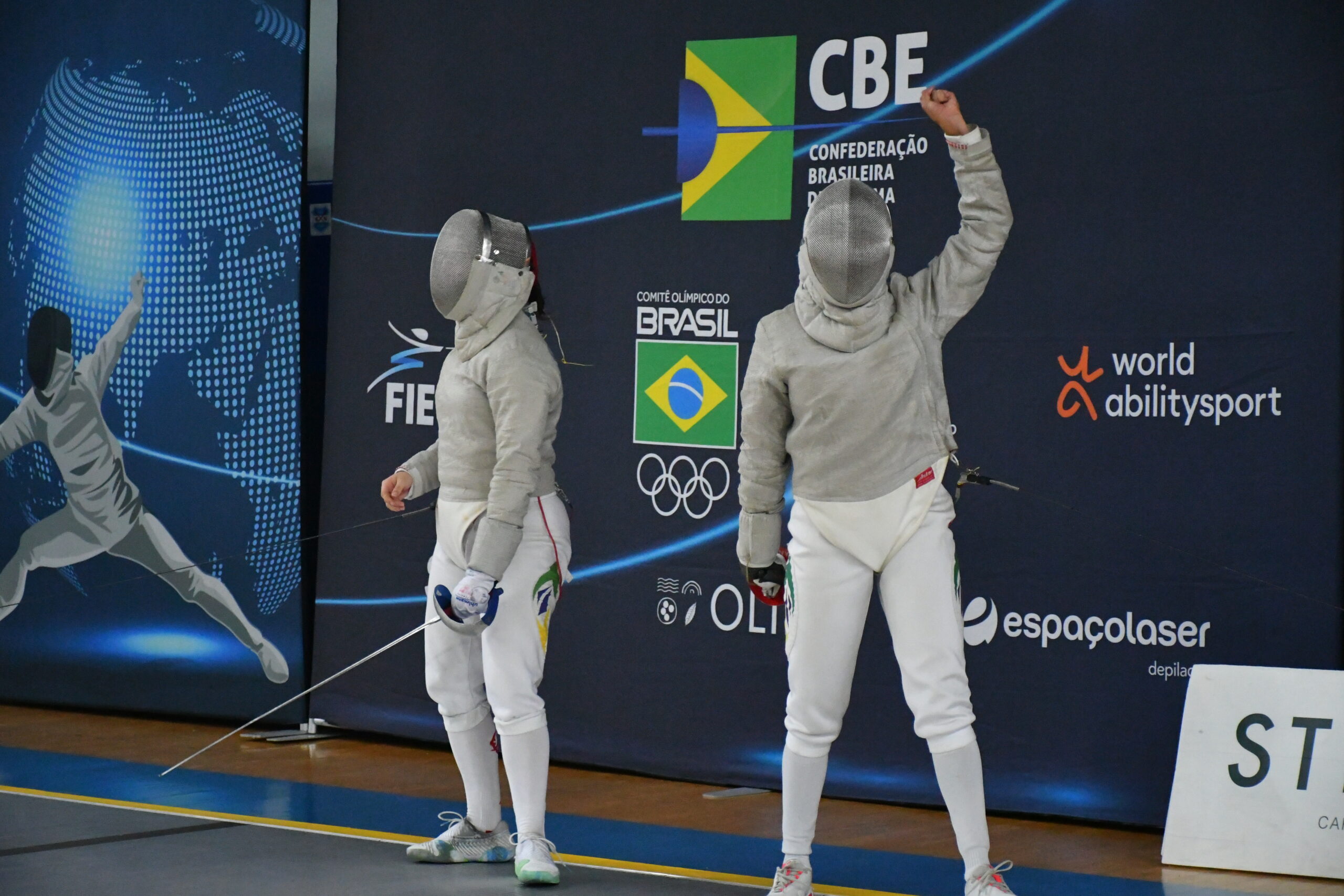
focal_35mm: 105
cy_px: 448
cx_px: 672
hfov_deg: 19.5
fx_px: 3920
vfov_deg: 13.0
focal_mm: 70
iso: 9000
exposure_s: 1/500
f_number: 5
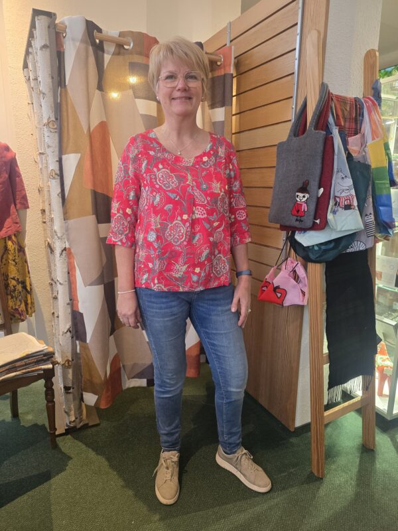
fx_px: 353
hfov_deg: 58.9
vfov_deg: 73.9
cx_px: 199
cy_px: 266
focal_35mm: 23
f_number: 1.7
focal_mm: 6.3
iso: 250
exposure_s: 1/100
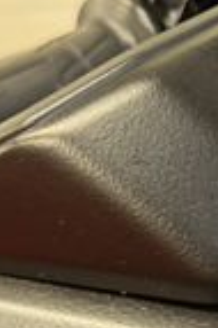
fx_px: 1020
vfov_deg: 18.2
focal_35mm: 112
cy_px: 218
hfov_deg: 11.8
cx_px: 310
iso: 320
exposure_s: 1/50
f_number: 1.78
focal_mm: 6.76
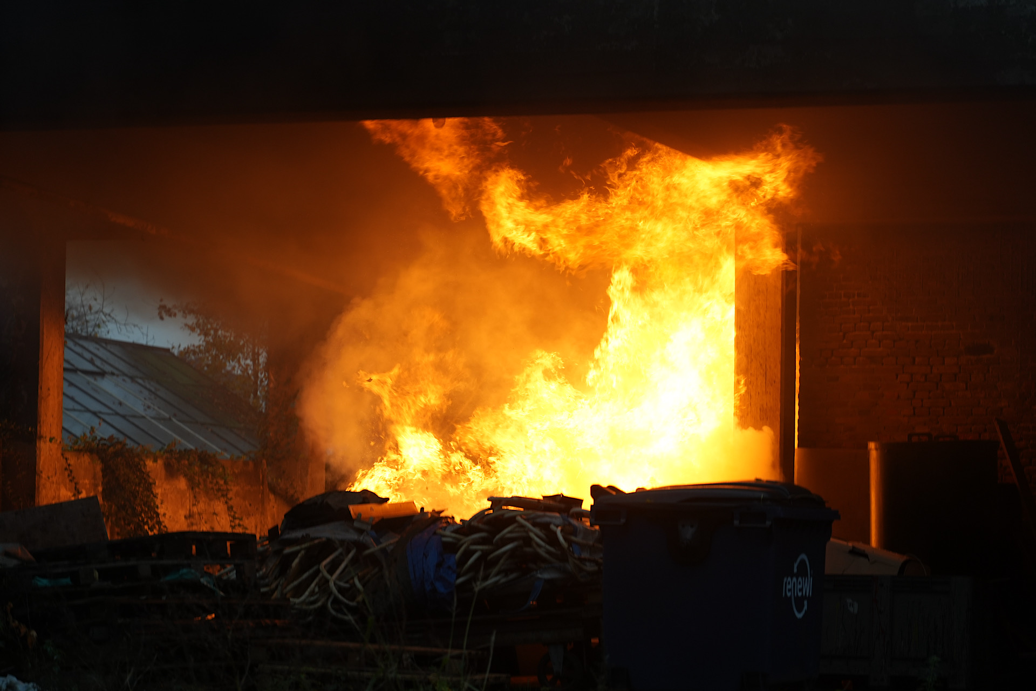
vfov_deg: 13.0
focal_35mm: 105
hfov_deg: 19.5
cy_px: 346
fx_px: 3021
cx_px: 518
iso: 400
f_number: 4
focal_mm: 105
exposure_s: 1/160
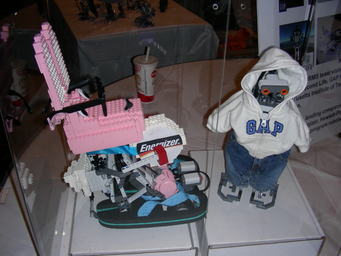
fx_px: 374
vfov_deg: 37.7
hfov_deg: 49.0
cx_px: 170
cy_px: 128
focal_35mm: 38
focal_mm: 6.3
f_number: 3.5
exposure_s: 1/60.1
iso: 50
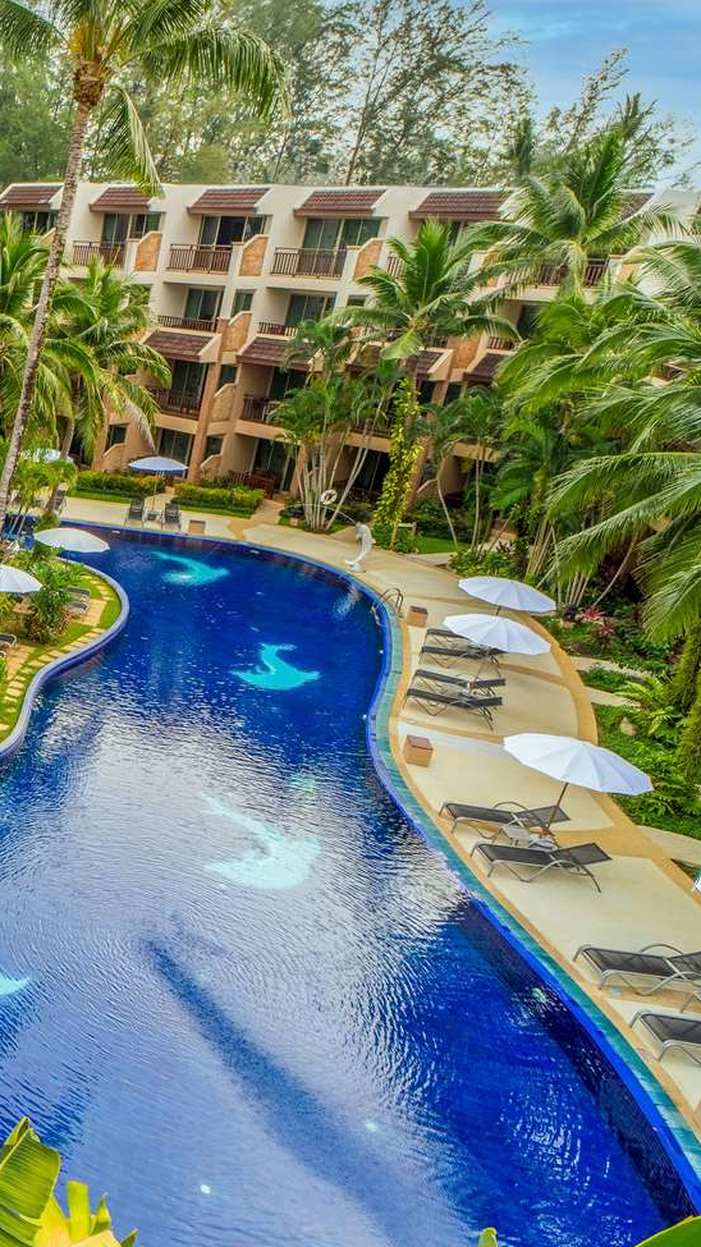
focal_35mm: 29
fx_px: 959
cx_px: -251
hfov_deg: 30.1
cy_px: 617
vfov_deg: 66.1
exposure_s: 1/400
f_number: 11
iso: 100
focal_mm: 18
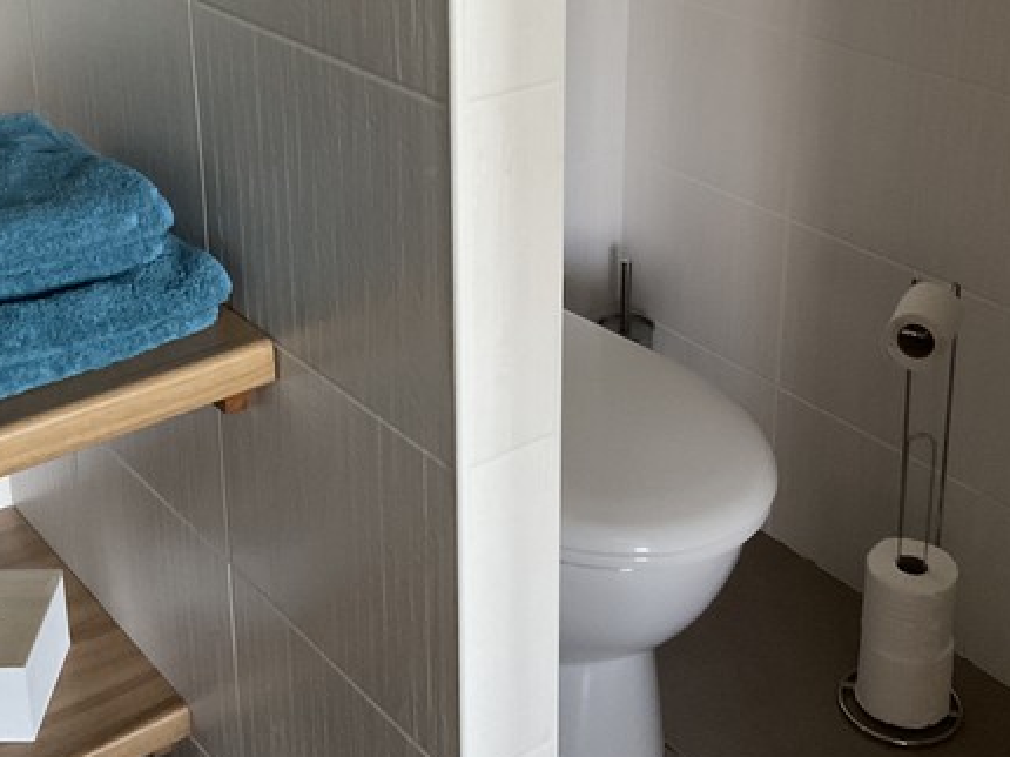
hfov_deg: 35.6
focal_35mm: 54
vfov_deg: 26.5
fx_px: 1575
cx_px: 514
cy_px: 141
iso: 250
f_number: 1.8
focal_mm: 3
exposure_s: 1/33
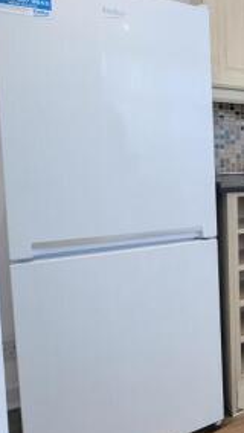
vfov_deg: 65.5
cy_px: 178
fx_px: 333
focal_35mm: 29
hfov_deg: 26.7
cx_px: 378
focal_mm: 1.95
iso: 45
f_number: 2.2
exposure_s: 1/33.3
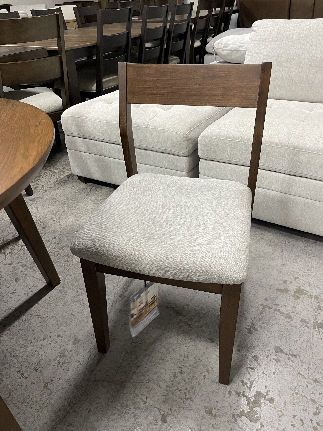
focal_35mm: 25
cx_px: 162
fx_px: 311
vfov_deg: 69.4
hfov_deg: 54.9
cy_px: 216
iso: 200
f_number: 1.6
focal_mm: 5.1
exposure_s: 1/60
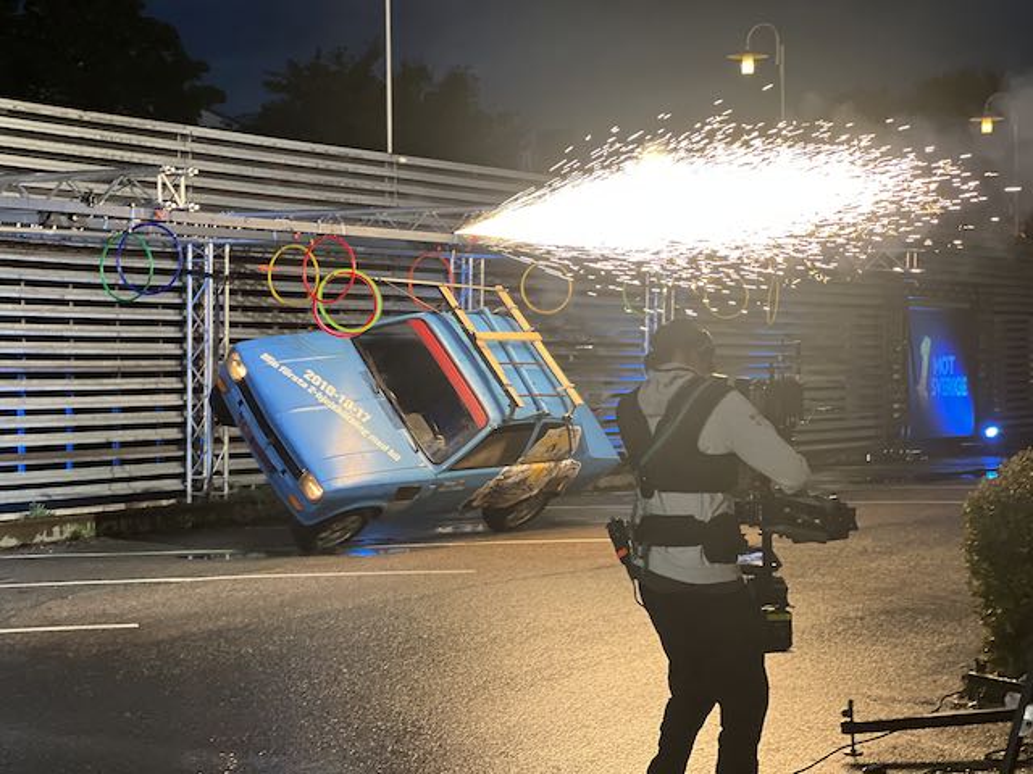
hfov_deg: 25.3
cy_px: 387
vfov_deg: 19.1
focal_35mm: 77
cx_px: 516
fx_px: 2298
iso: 160
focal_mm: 9
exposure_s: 1/50
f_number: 2.8
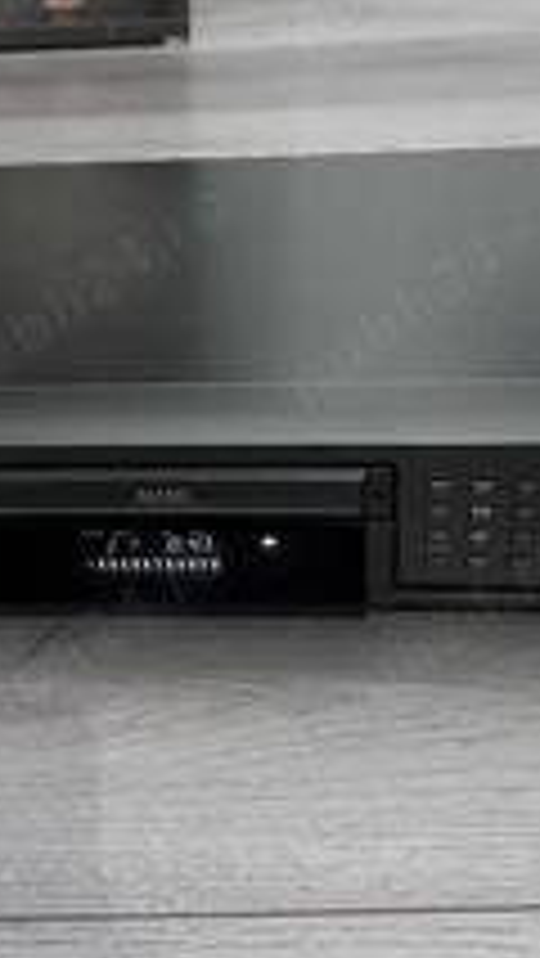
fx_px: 1246
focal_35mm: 49
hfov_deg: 24.3
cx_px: 171
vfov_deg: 41.7
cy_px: 351
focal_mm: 6.86
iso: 1000
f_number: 1.78
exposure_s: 1/49
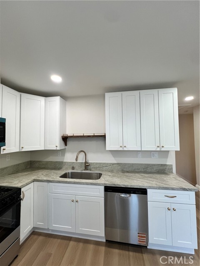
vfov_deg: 106.2
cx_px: 100
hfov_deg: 89.9
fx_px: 100
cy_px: 133
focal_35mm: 13
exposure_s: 1/120
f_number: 1.8
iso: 125
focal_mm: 1.57
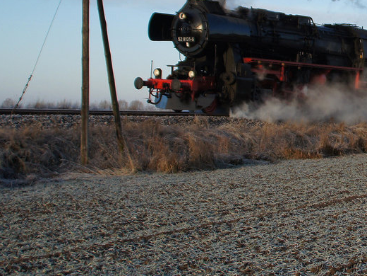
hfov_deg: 22.4
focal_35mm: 82
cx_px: 409
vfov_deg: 17.8
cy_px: 58
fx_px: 869
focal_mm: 18
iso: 100
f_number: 3.5
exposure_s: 1/800
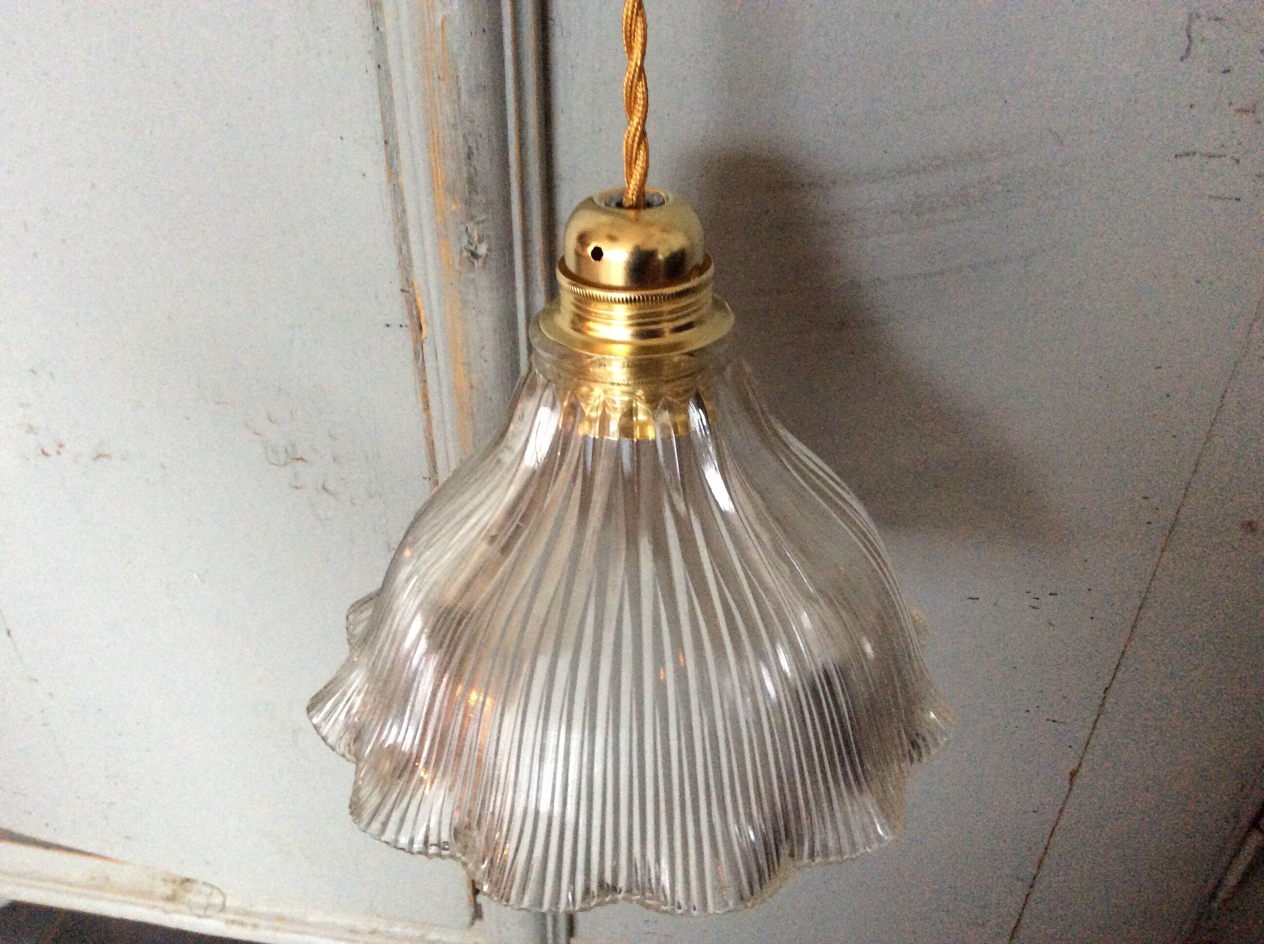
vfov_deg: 44.1
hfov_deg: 56.9
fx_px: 1167
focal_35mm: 32
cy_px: 472
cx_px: 632
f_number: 2.4
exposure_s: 1/25
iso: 250
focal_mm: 3.3
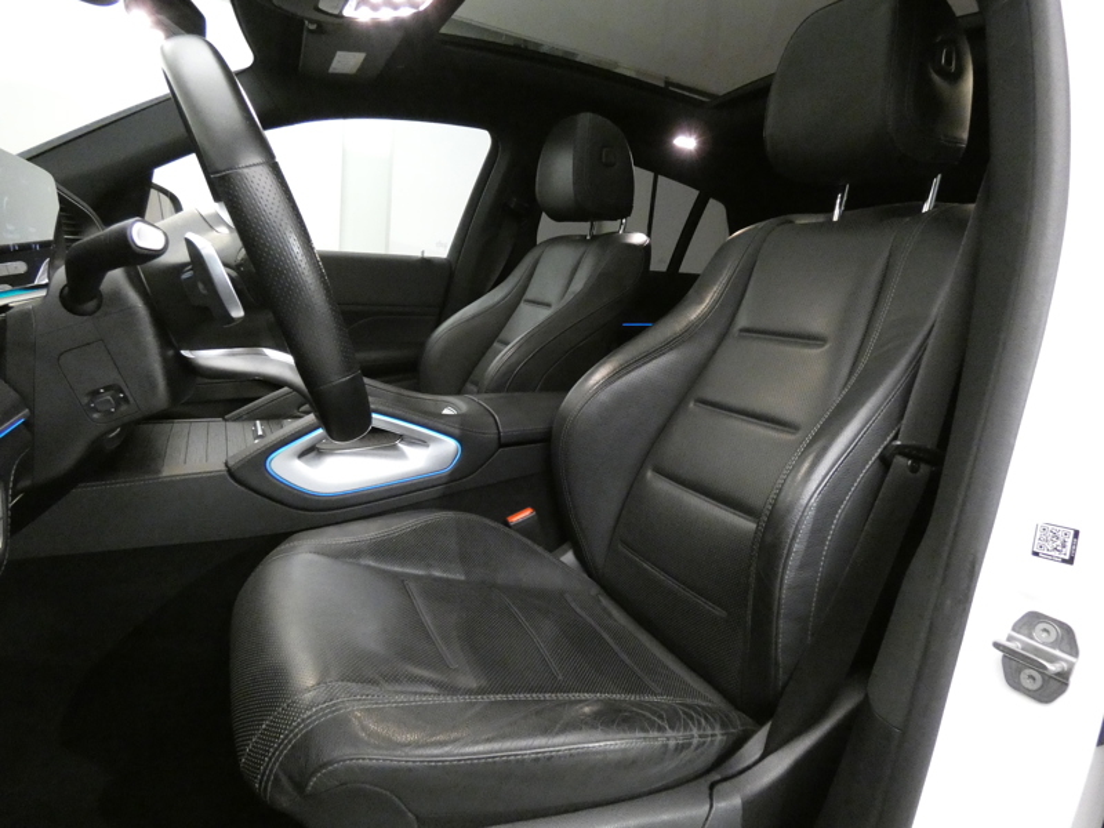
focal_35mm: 20
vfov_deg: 66.0
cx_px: 552
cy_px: 414
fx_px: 638
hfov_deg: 81.7
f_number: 2.8
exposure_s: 1/30
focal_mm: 3.6
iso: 1600
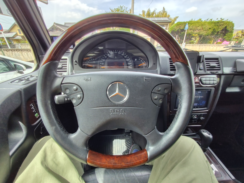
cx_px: 122
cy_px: 92
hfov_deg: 98.2
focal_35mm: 15
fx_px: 106
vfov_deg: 81.7
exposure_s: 1/120
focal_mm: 1.6
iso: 131
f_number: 2.4
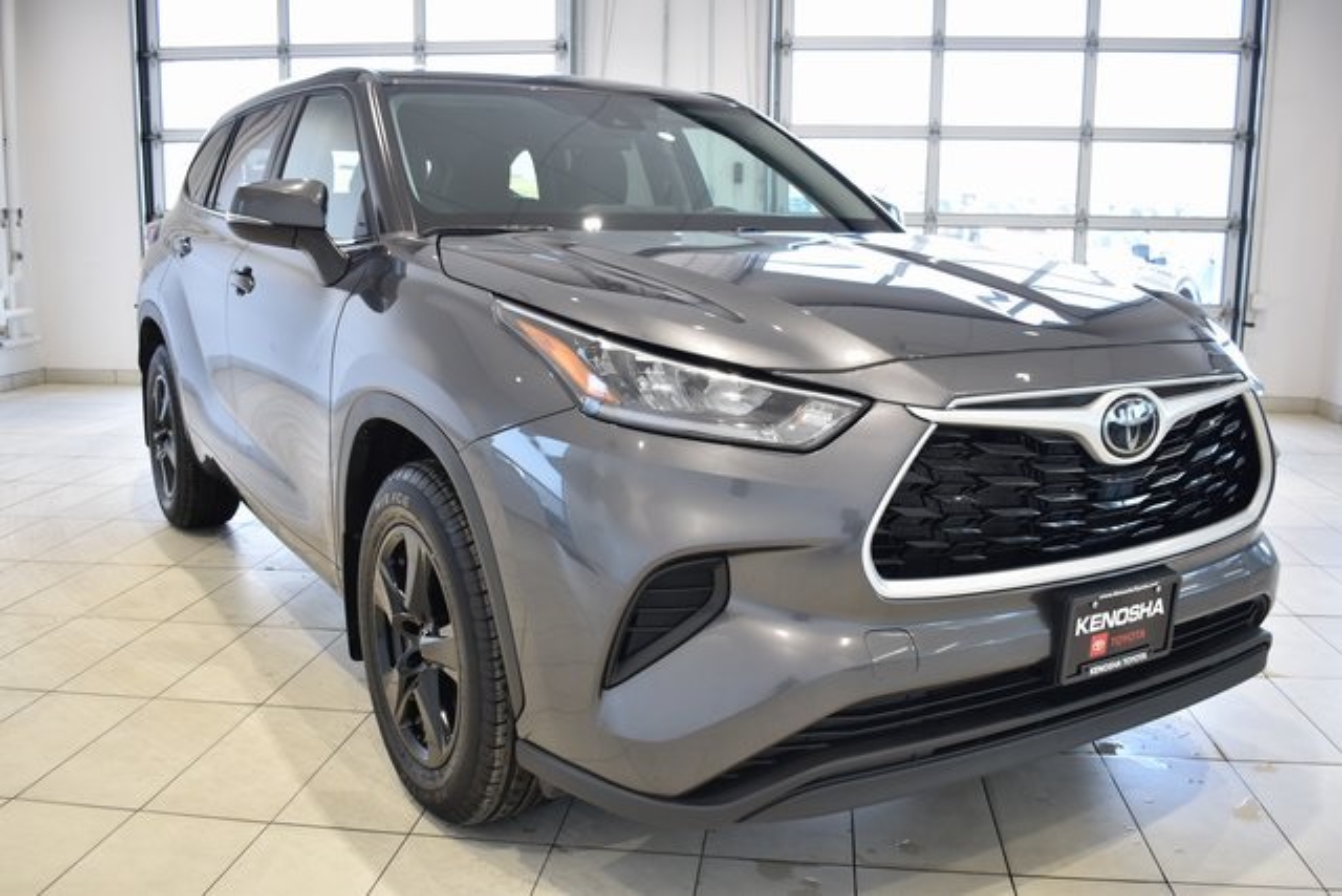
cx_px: 671
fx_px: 1230
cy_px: 448
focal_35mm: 33
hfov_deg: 57.2
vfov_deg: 40.0
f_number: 3.8
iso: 220
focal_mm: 22
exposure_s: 1/30
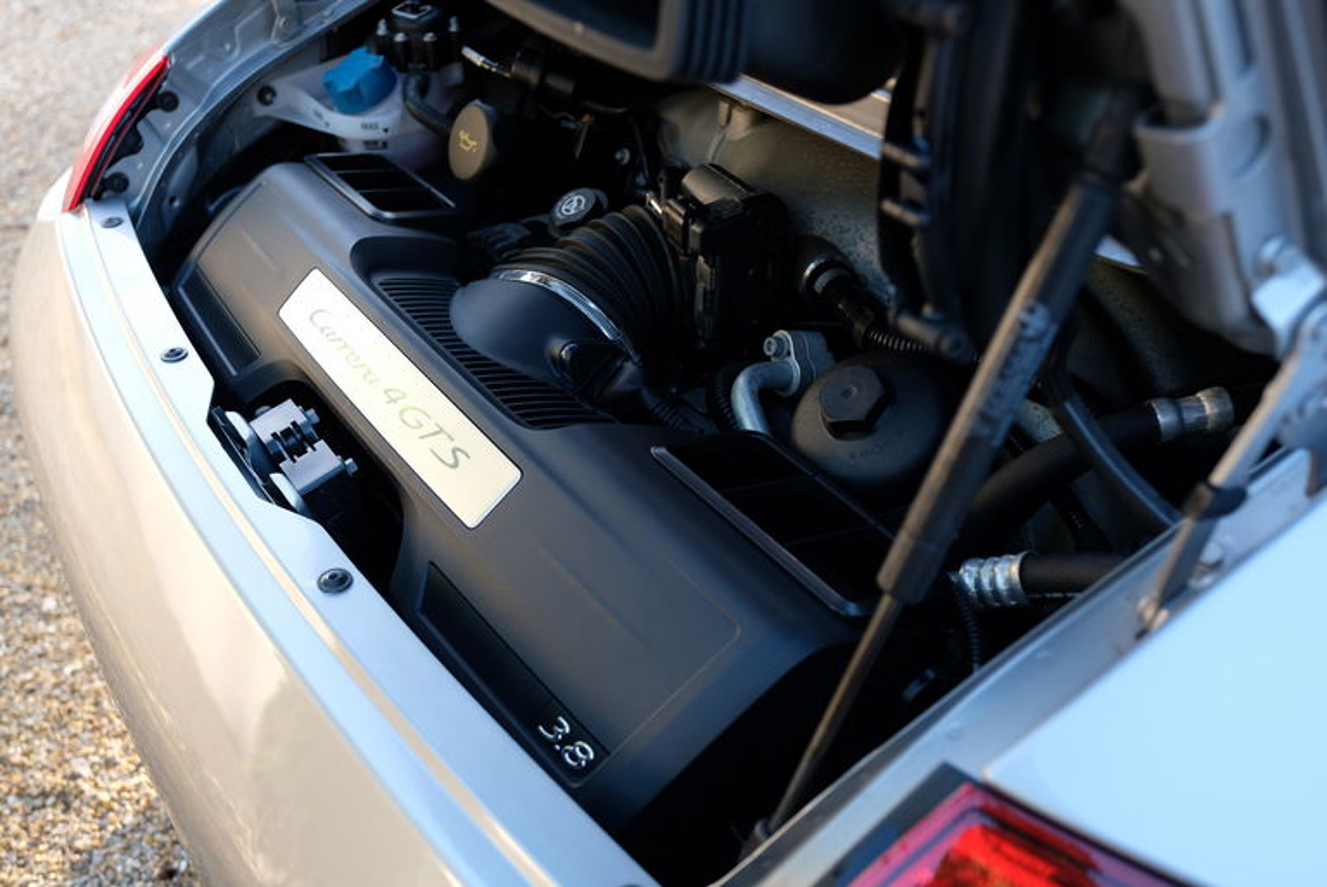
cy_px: 444
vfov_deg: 38.9
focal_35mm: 34
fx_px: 1254
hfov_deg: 55.8
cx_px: 664
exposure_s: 1/80
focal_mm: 22.7
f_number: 3.6
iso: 250
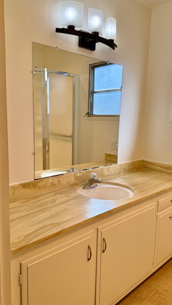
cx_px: 84
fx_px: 219
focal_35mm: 27
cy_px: 150
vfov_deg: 69.9
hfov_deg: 42.9
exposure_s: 1/813
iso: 100
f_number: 1.78
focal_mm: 6.76
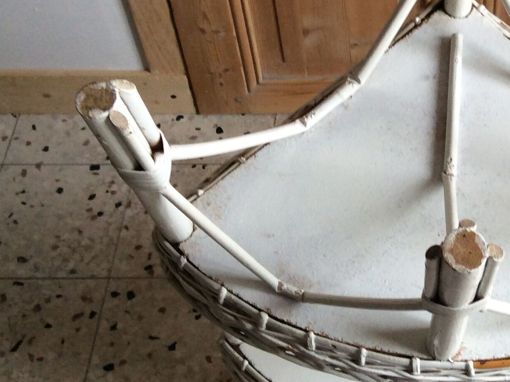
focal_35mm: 68
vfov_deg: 21.5
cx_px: 444
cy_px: 124
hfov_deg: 27.7
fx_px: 1002
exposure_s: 1/25
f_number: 2.4
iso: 64
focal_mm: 3.3
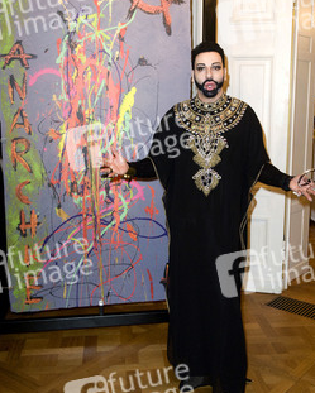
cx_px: 166
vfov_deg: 44.8
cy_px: 205
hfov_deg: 36.5
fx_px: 478
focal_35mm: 41
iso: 1250
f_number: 4
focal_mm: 34
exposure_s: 1/100
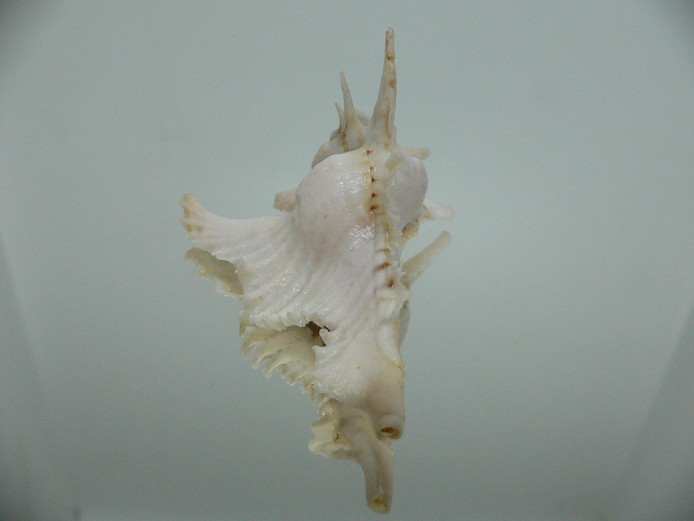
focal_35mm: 35
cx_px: 347
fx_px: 702
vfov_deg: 40.7
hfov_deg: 52.6
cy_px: 260
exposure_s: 1/60
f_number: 2.8
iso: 200
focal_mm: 4.6
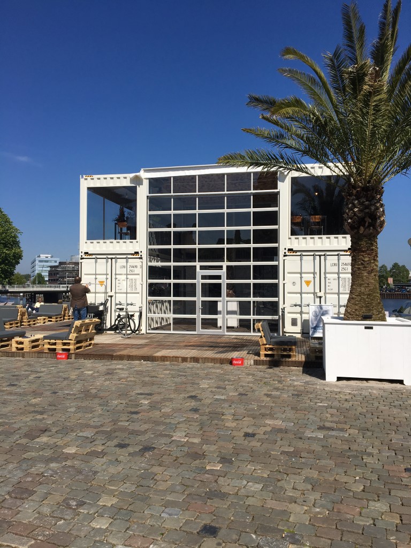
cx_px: 206
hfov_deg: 48.2
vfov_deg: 61.7
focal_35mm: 29
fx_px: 459
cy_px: 274
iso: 25
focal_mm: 4.15
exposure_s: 1/3663
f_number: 2.2
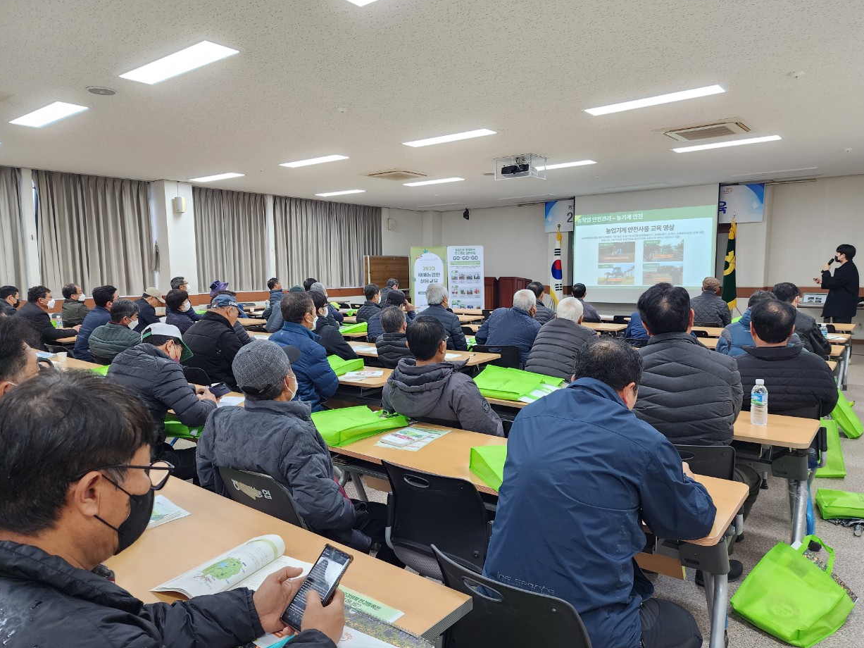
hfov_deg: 71.6
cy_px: 328
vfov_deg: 56.8
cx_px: 446
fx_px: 599
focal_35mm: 24
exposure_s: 1/120
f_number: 1.8
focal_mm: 6.4
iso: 320
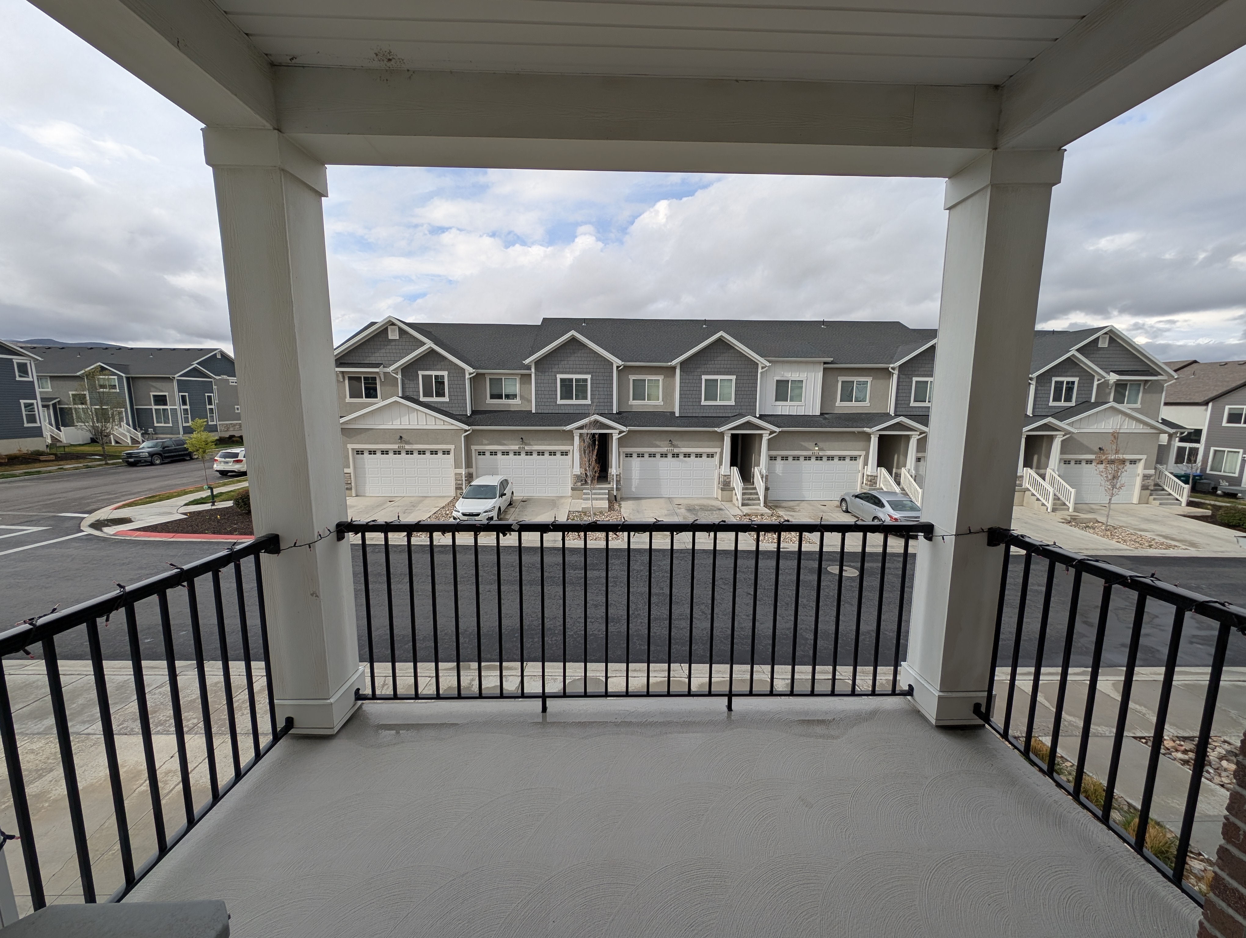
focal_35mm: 12
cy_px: 469
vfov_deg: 94.6
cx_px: 623
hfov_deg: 110.5
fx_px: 433
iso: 40
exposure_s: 1/1088
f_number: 1.95
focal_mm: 2.23
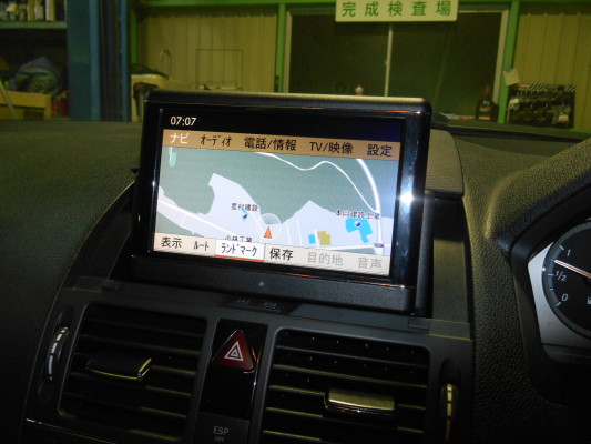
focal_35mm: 26
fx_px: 444
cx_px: 296
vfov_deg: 53.1
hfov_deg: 67.3
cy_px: 222
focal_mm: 4.7
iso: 280
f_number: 3.4
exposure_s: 1/30
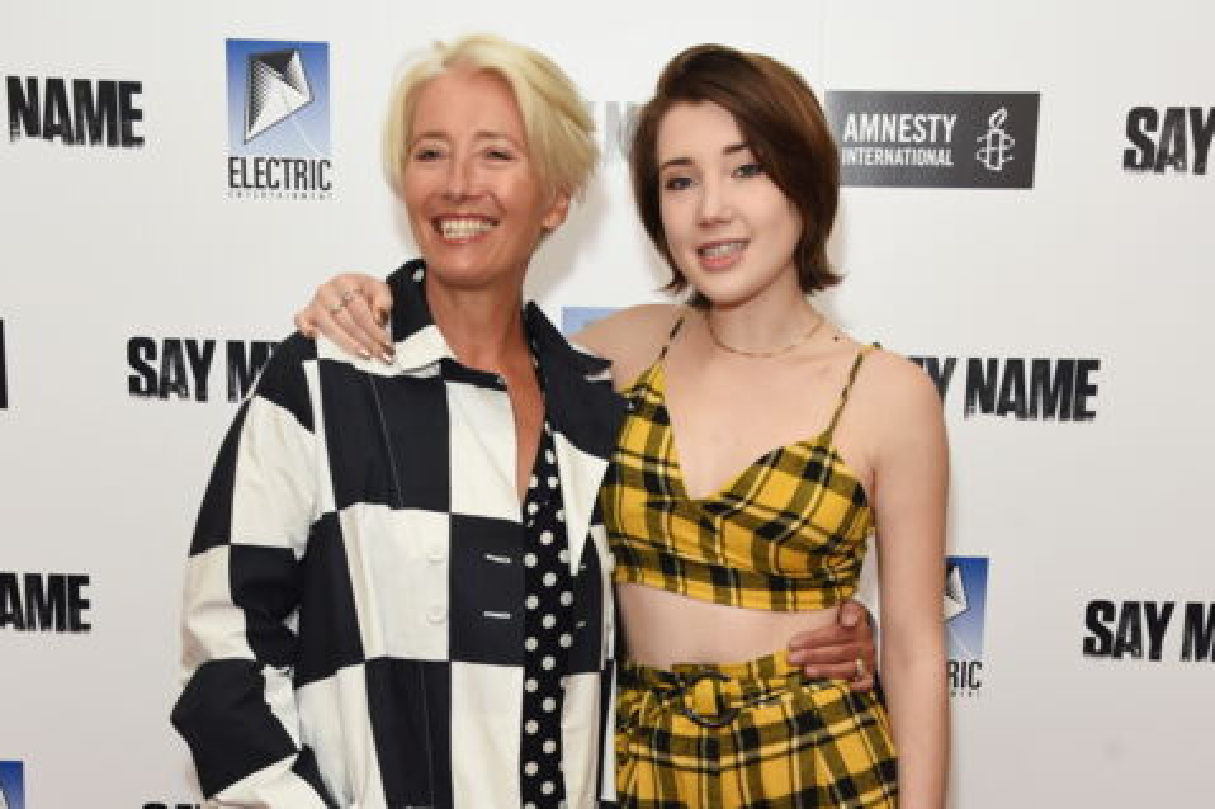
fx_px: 1484
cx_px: 608
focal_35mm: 44
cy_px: 404
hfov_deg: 44.5
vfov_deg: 30.5
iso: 2000
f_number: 5.6
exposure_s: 1/160
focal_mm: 44
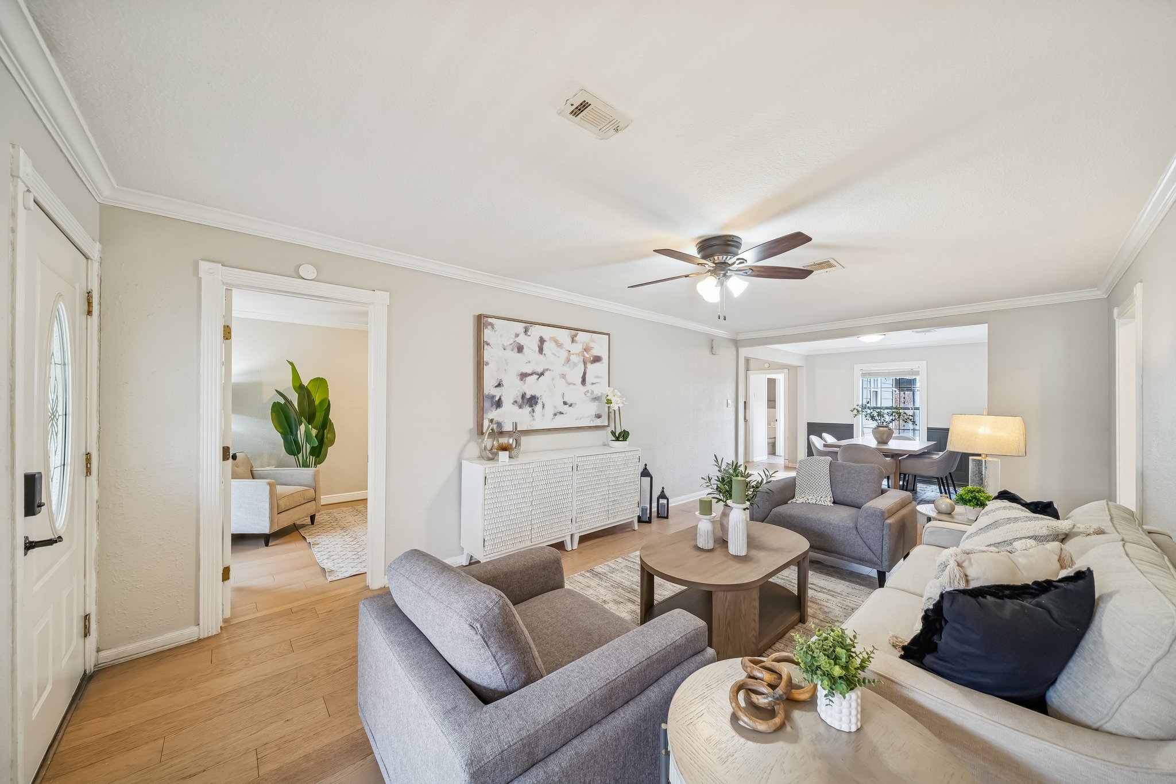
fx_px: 392
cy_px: 392
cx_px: 588
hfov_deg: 112.6
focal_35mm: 12
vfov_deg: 90.0
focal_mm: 12
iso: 640
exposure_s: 1/25
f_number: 8
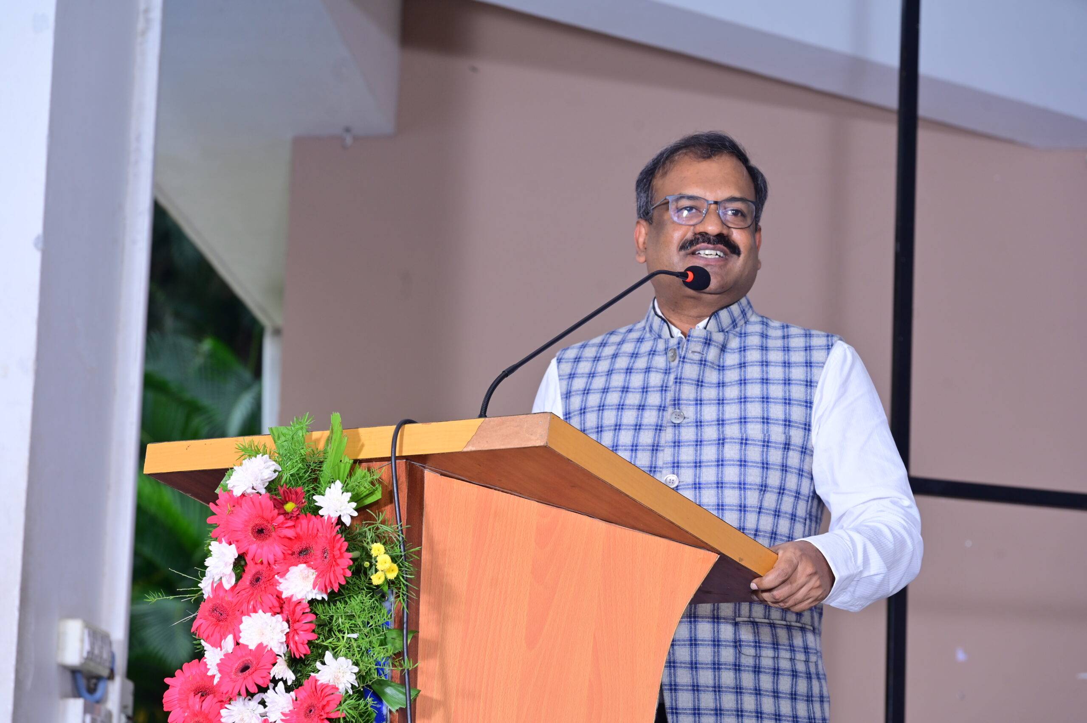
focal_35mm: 105
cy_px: 362
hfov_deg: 19.5
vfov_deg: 13.0
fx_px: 3168
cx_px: 544
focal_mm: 105
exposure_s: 1/160
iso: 250
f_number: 7.1
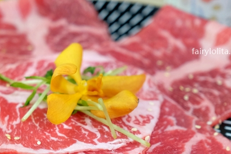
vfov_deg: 17.3
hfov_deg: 26.0
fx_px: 494
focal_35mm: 77
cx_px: 59
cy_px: 152
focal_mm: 23
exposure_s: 1/200
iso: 1600
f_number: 2.5
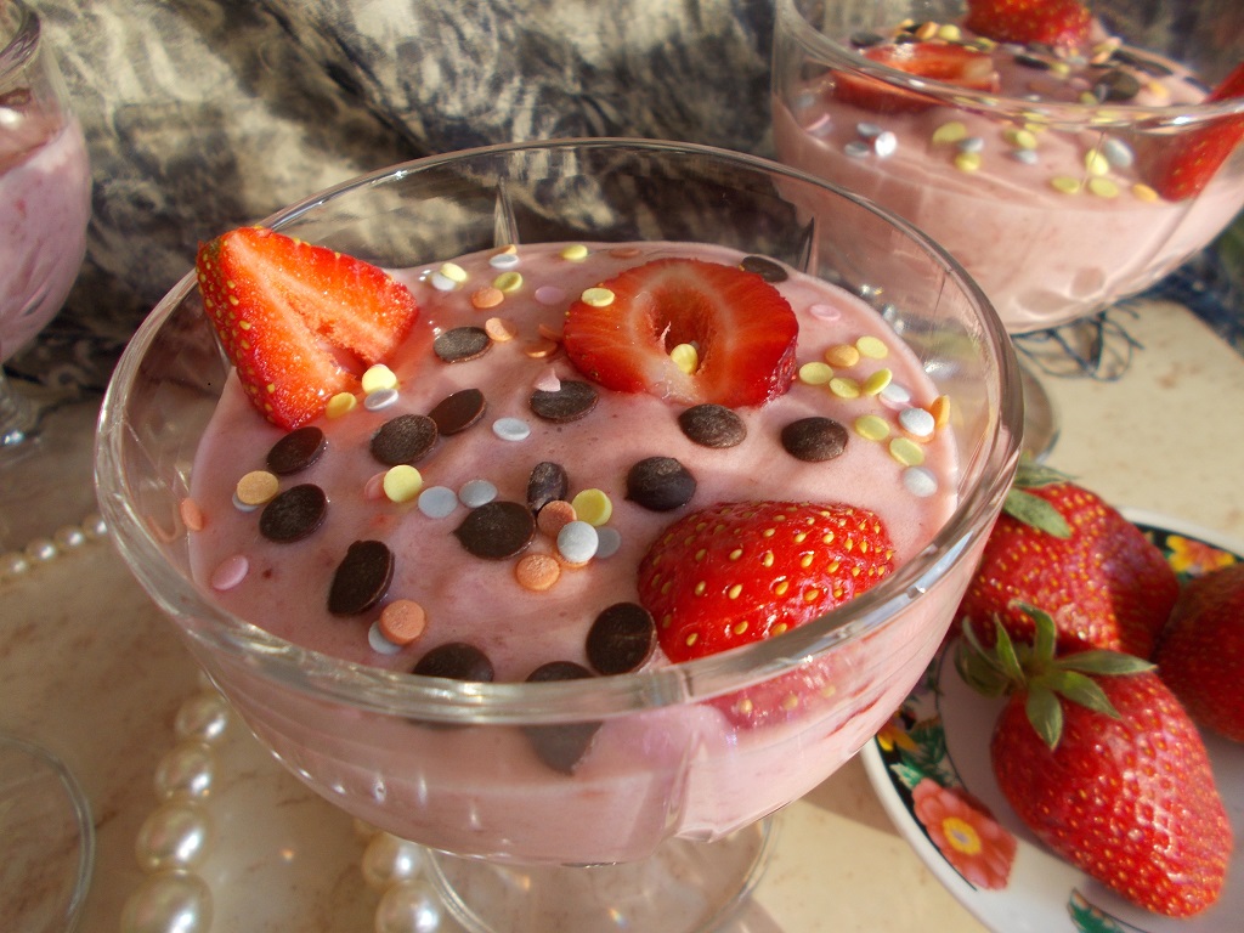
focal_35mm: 26
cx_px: 622
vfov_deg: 53.1
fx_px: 934
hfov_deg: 67.3
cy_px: 466
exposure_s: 1/40
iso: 80
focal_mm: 4.6
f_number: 3.2
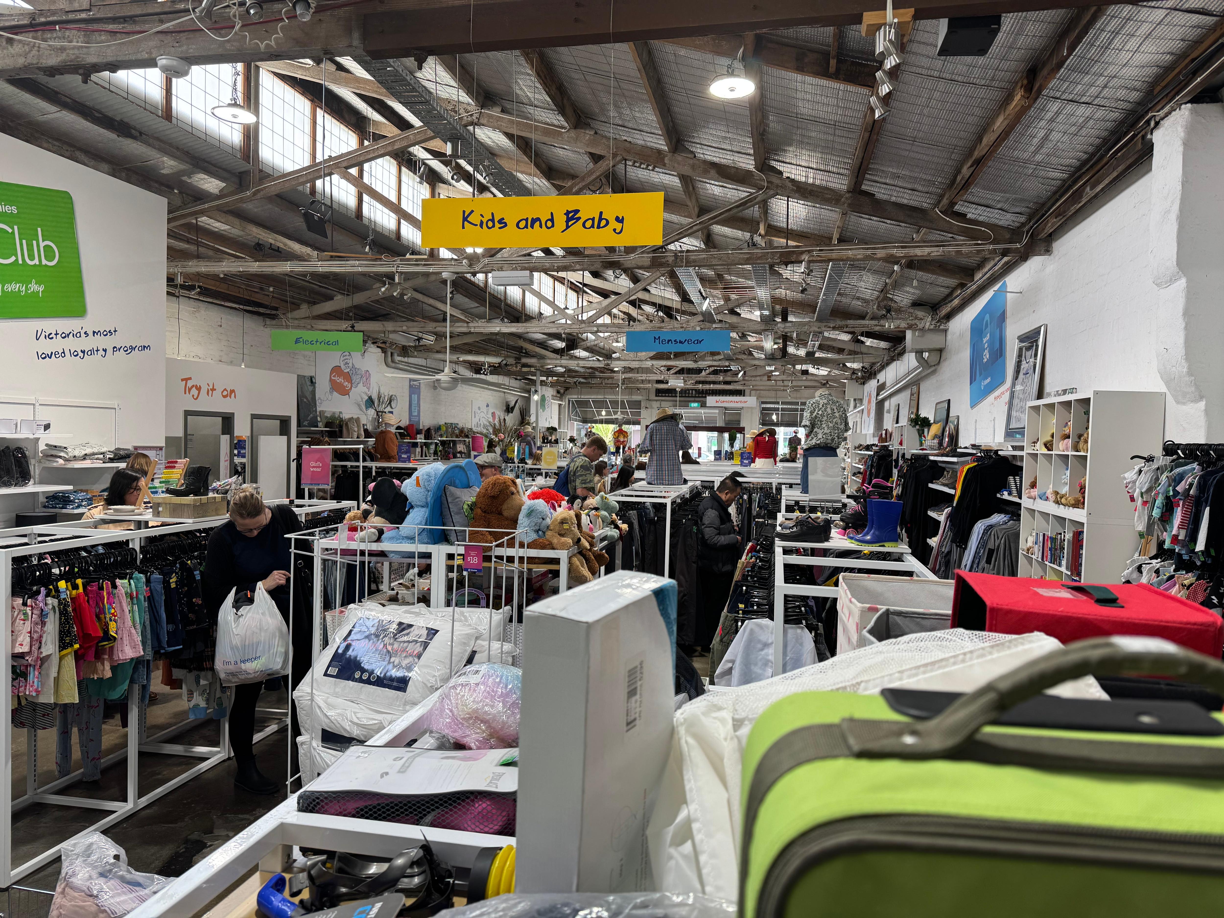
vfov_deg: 56.8
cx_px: 612
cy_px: 459
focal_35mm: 24
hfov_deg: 71.6
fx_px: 849
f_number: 1.78
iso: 64
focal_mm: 6.76
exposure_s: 1/100
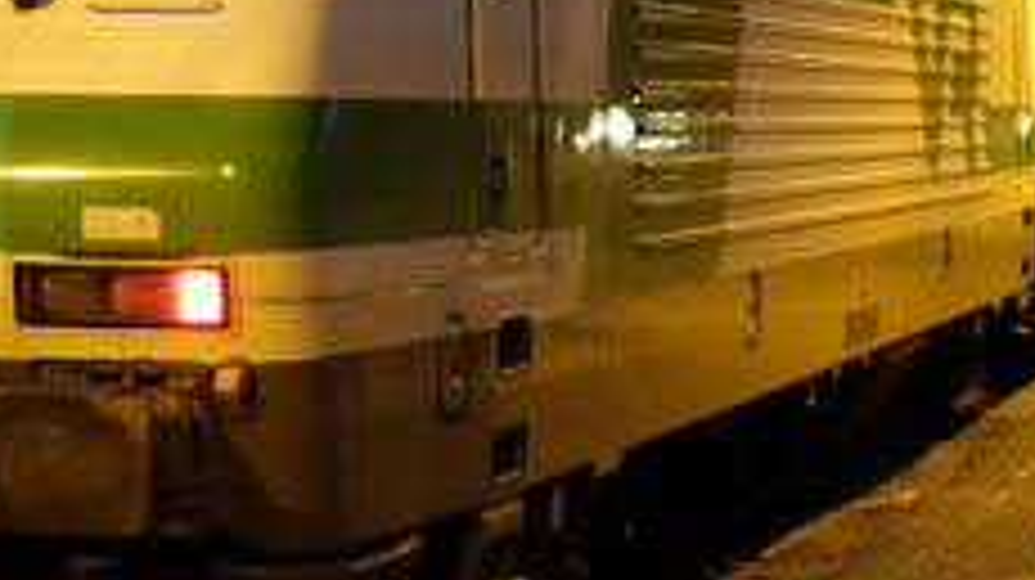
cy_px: -171
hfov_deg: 16.4
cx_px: 284
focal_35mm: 130
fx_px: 3565
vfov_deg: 9.2
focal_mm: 24.3
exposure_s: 1/27
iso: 3200
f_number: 3.2
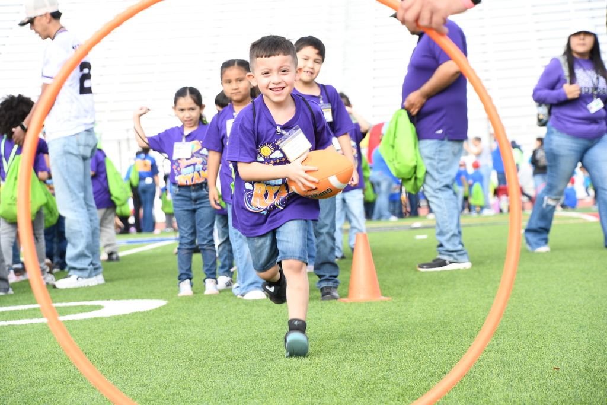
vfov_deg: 9.2
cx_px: 304
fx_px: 2529
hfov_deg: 13.7
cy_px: 202
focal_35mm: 150
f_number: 7.1
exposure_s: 1/200
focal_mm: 100
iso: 160
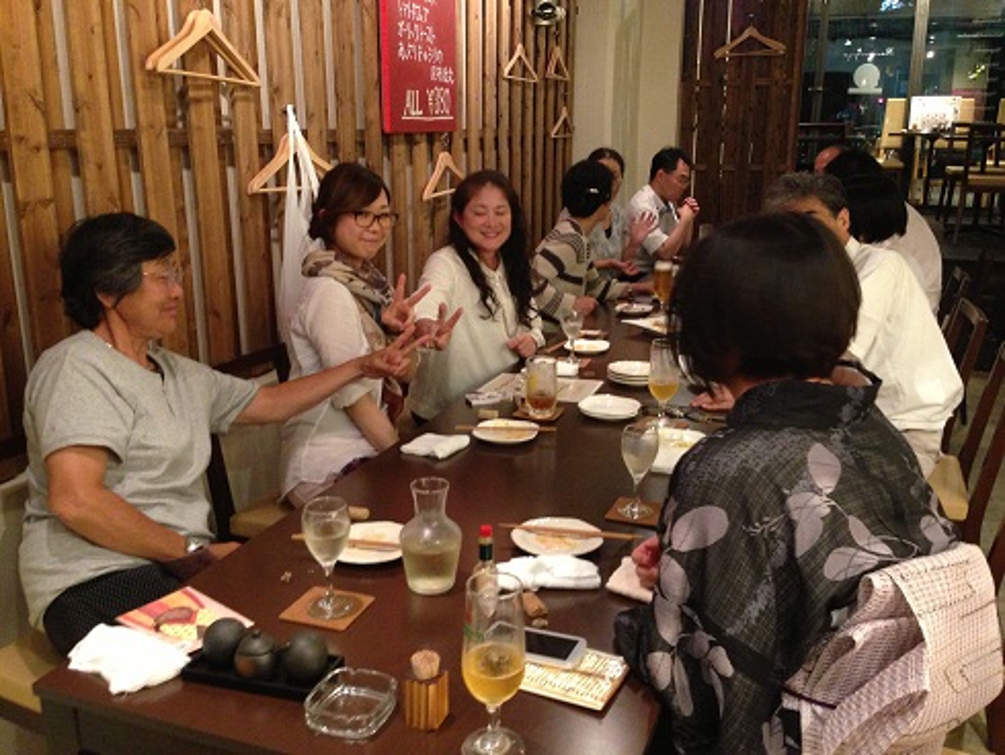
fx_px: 959
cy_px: 378
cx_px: 502
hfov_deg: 55.3
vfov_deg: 43.0
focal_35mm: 33
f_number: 2.4
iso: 320
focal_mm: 4.13
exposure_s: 1/20
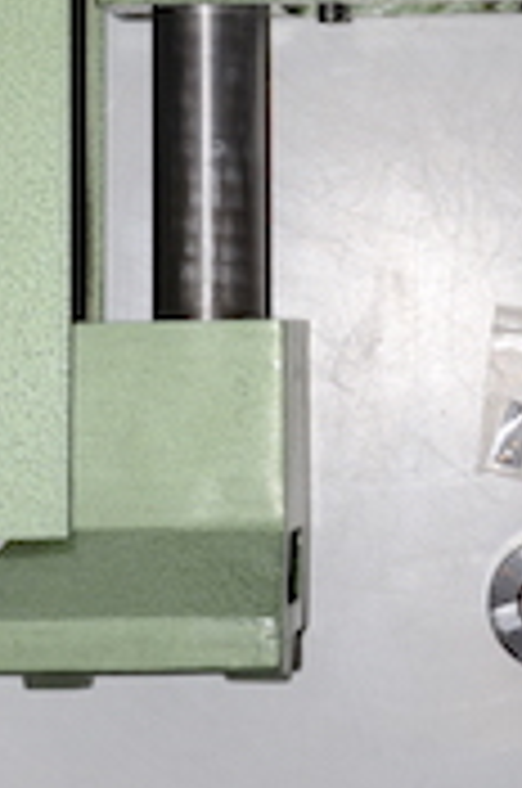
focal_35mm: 196
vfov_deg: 10.4
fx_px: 4280
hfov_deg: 7.0
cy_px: -72
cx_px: 414
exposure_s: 1/60
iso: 800
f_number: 14
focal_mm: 56
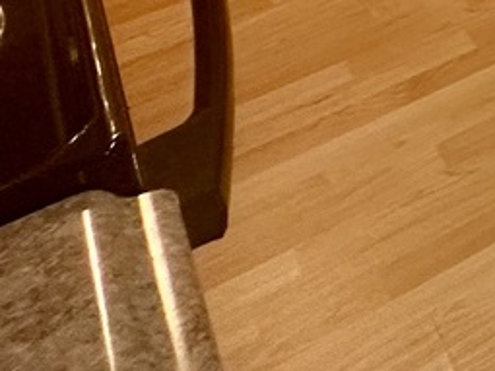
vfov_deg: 12.7
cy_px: -600
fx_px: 1129
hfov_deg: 13.9
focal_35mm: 79
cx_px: 1273
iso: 160
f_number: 2.2
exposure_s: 1/60
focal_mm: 2.22
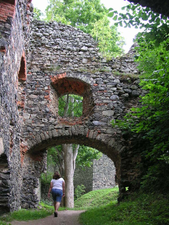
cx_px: 84
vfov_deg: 50.1
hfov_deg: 38.7
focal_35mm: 37
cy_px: 112
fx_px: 241
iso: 50
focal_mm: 6.1
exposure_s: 1/45
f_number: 2.8
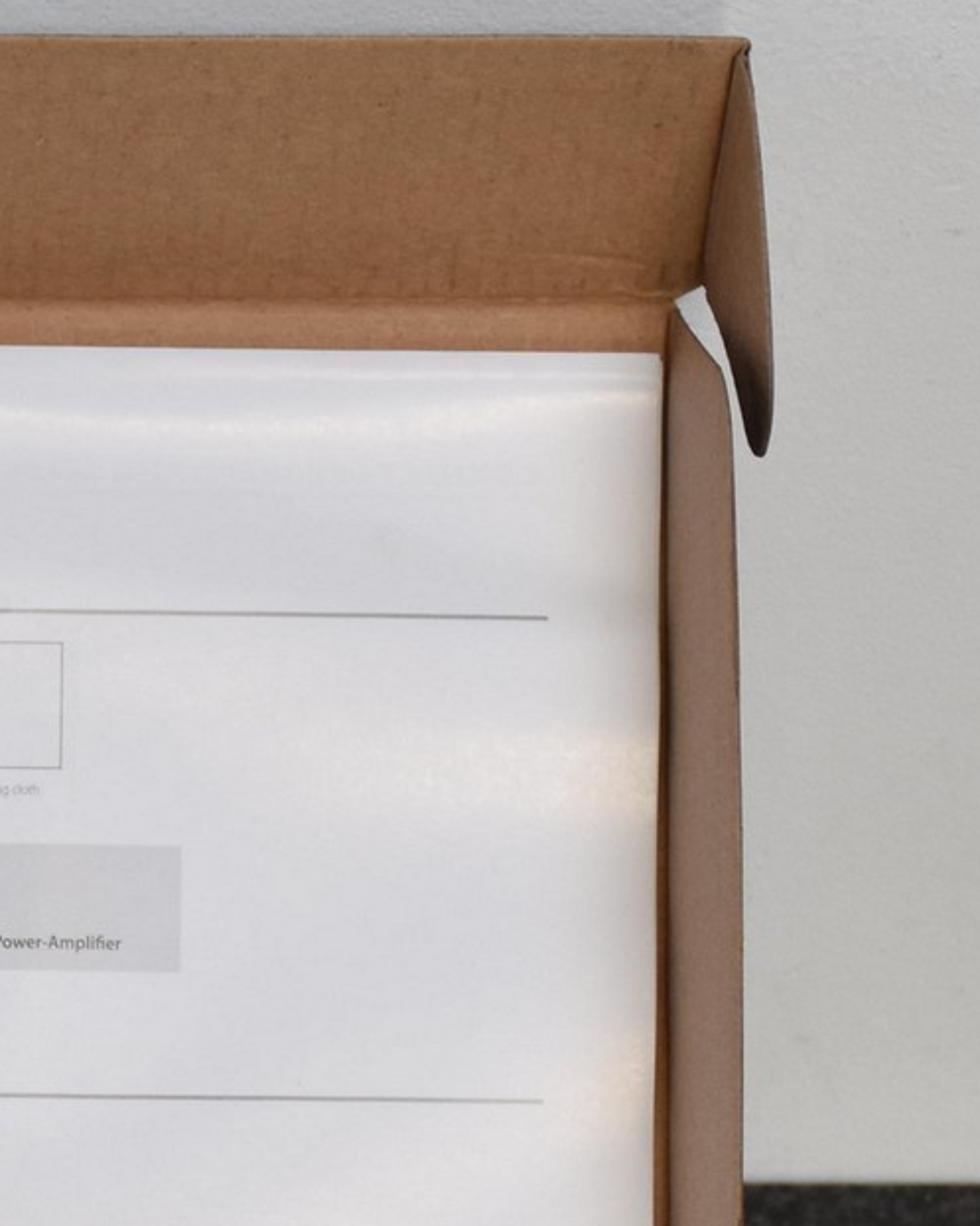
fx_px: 8773
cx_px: -376
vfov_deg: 7.9
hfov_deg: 6.3
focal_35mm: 242
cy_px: 1423
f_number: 5.6
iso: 400
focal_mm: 45
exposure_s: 1/125
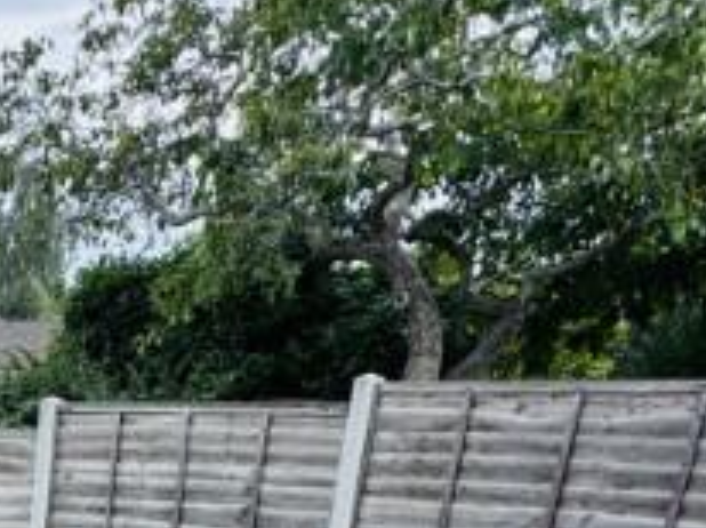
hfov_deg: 25.8
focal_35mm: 58
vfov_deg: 21.2
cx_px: -320
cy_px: 792
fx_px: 1182
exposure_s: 1/495
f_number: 2.2
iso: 50
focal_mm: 2.22
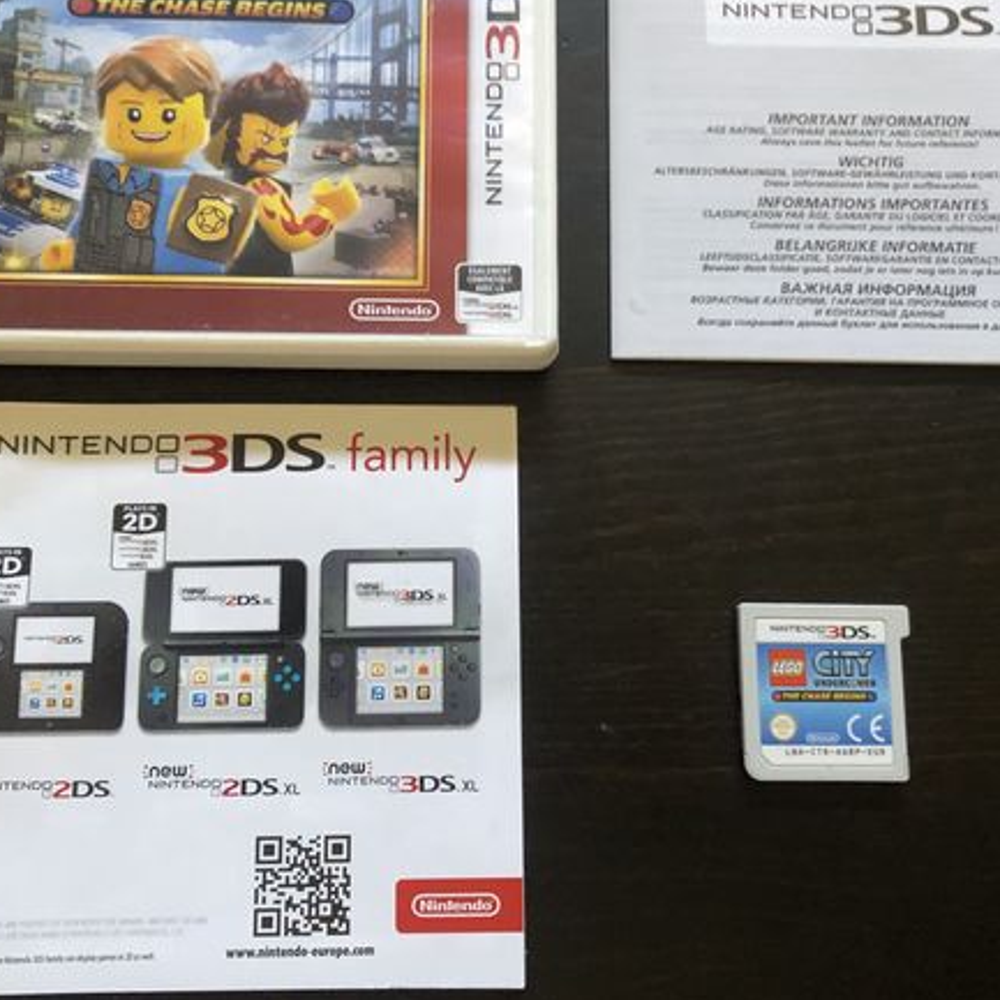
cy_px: 401
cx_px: 517
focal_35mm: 40
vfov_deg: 41.7
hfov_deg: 41.9
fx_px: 1307
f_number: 1.8
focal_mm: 4
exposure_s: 1/11
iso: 100
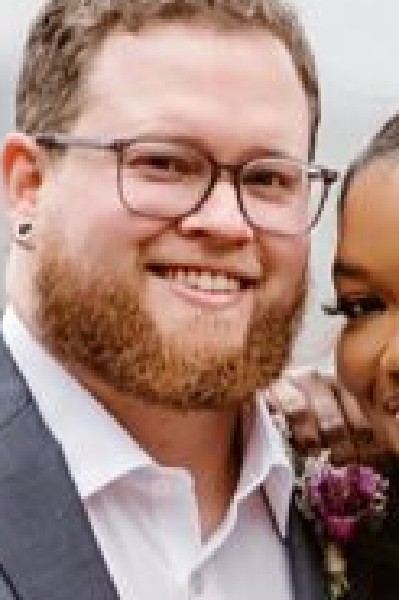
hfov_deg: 2.9
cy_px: 1015
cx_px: 441
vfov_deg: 4.4
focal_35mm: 470
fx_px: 7828
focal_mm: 85
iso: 320
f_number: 1.8
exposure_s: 1/400
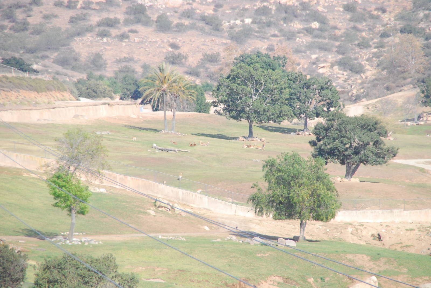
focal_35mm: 300
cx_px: 216
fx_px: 3596
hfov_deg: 6.9
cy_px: 144
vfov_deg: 4.6
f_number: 7.1
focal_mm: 200
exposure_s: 1/1600
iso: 1250
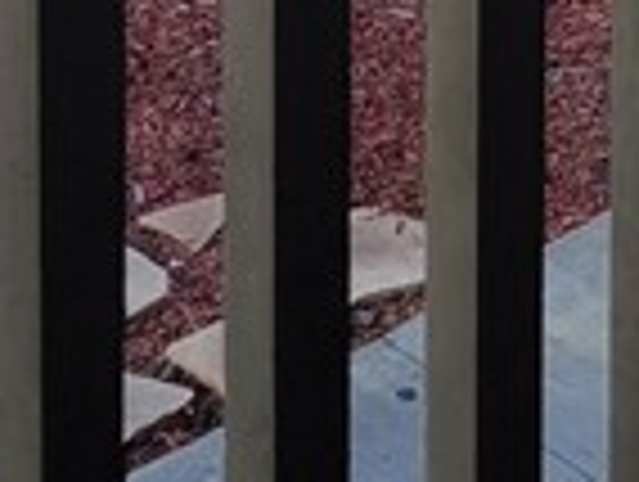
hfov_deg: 10.5
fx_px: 3458
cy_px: -1207
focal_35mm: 187
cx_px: 504
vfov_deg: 6.8
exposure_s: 1/1170
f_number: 1.8
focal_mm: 5.4
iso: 40
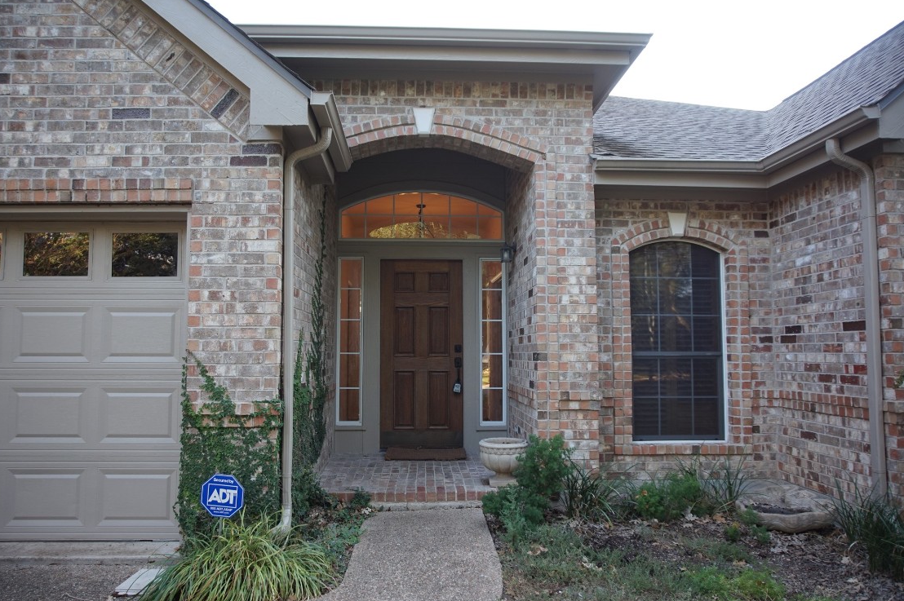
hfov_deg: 71.5
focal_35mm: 25
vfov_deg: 51.2
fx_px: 627
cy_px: 303
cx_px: 441
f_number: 3.5
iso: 100
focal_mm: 16
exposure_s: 1/60
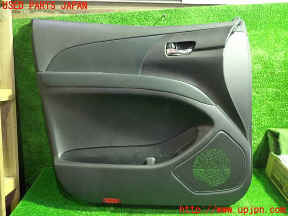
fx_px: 208
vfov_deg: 54.9
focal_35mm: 25
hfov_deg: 69.4
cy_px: 108
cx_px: 144
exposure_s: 1/25
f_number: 2
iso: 800
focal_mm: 4.5
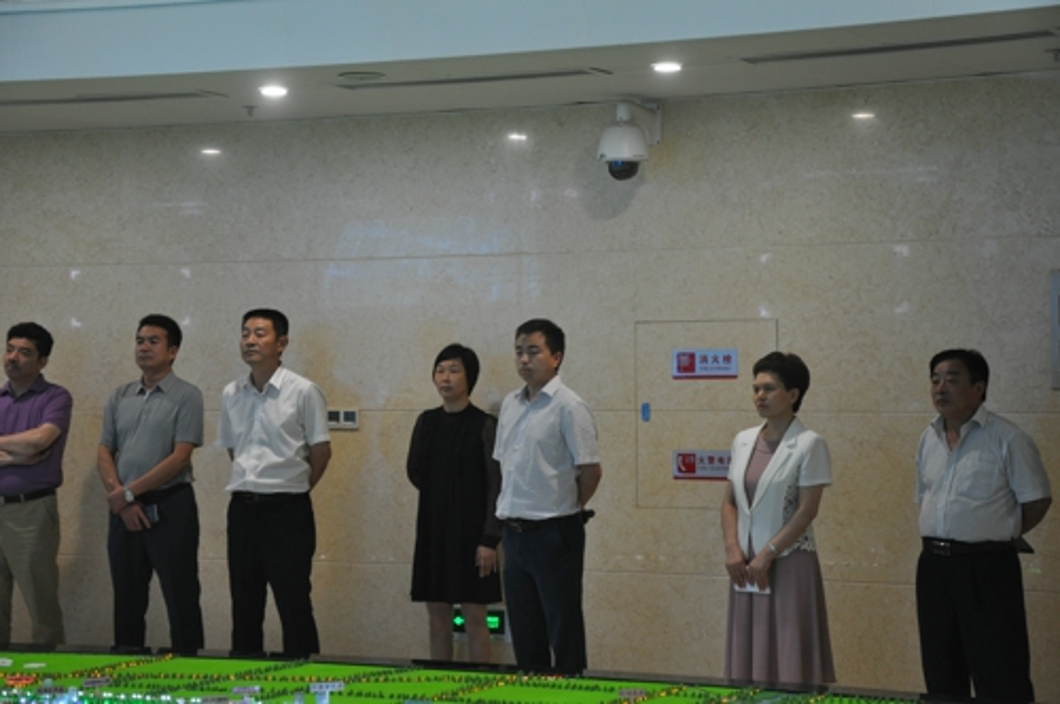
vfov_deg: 15.7
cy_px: 352
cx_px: 530
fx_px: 2558
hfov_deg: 23.4
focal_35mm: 87
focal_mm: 58
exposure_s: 1/30
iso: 800
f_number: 5
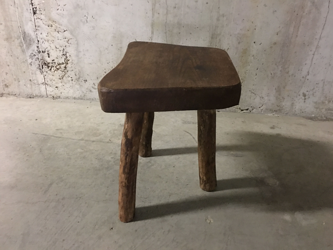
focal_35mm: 29
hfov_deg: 61.7
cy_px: 125
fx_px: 279
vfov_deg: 48.2
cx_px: 166
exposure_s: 1/4
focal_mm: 4.15
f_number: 2.2
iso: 125
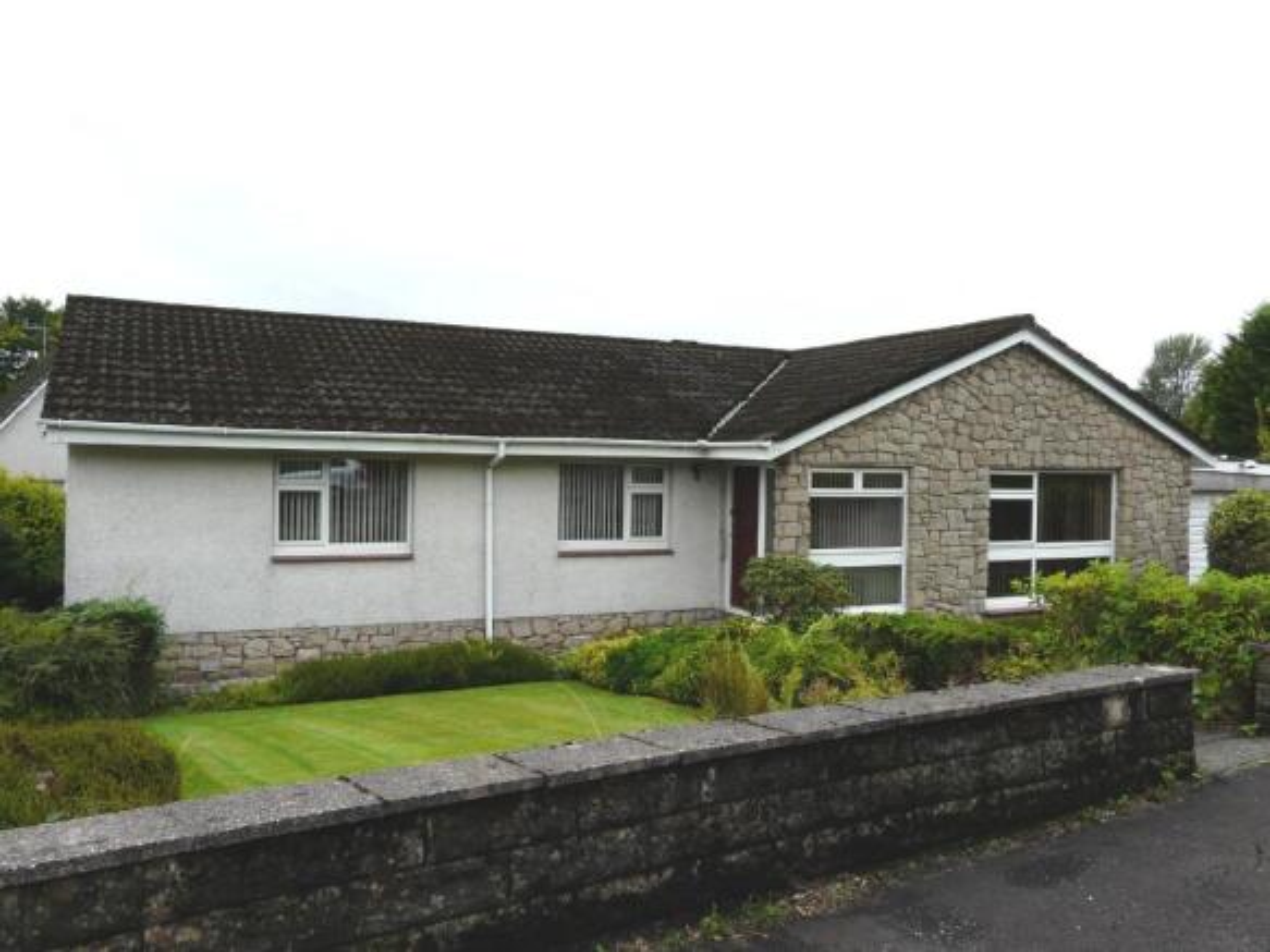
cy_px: 476
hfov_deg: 63.5
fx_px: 1027
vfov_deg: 49.7
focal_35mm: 28
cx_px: 635
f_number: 5
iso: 100
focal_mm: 4.6
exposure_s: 1/200
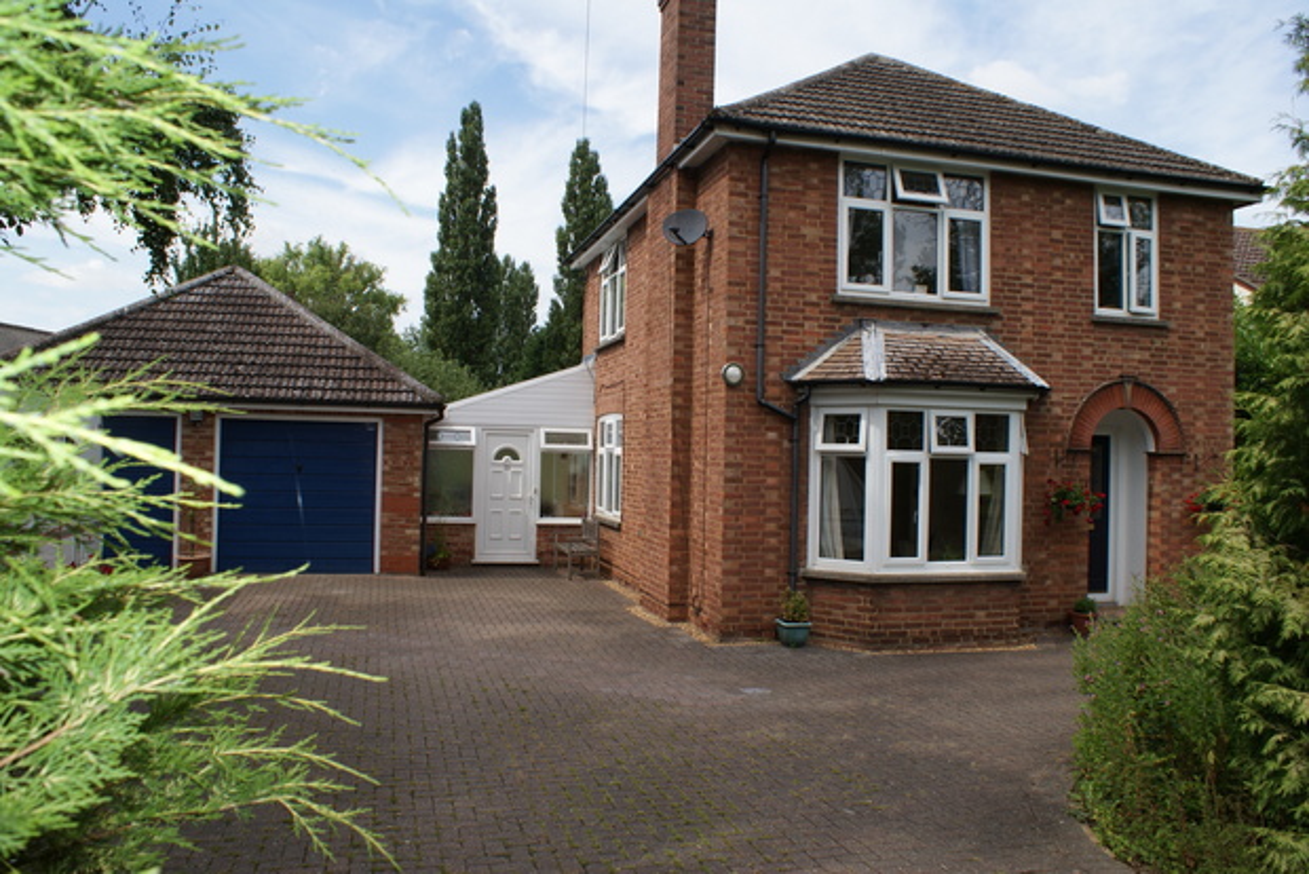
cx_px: 654
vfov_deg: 48.0
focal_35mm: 27
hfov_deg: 67.4
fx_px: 982
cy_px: 437
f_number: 9
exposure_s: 1/160
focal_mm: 18
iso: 100
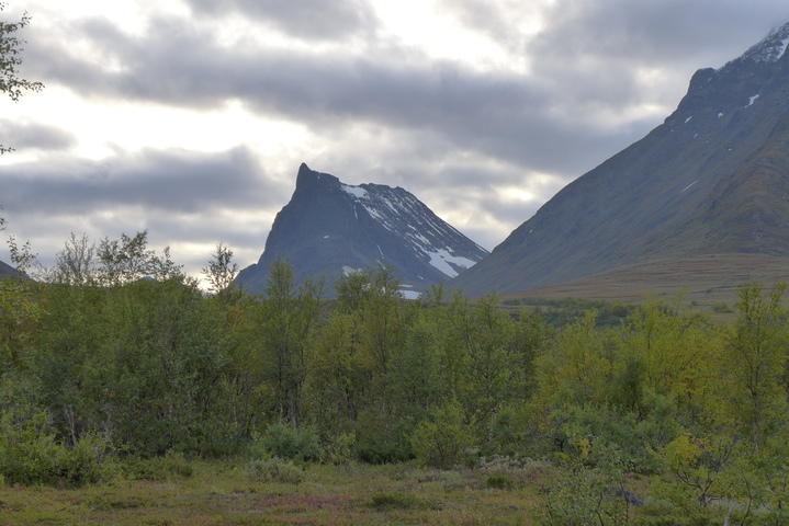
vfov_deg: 15.2
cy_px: 263
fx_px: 1973
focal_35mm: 90
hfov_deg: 22.6
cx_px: 394
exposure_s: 1/500
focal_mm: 17.7
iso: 125
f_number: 2.8
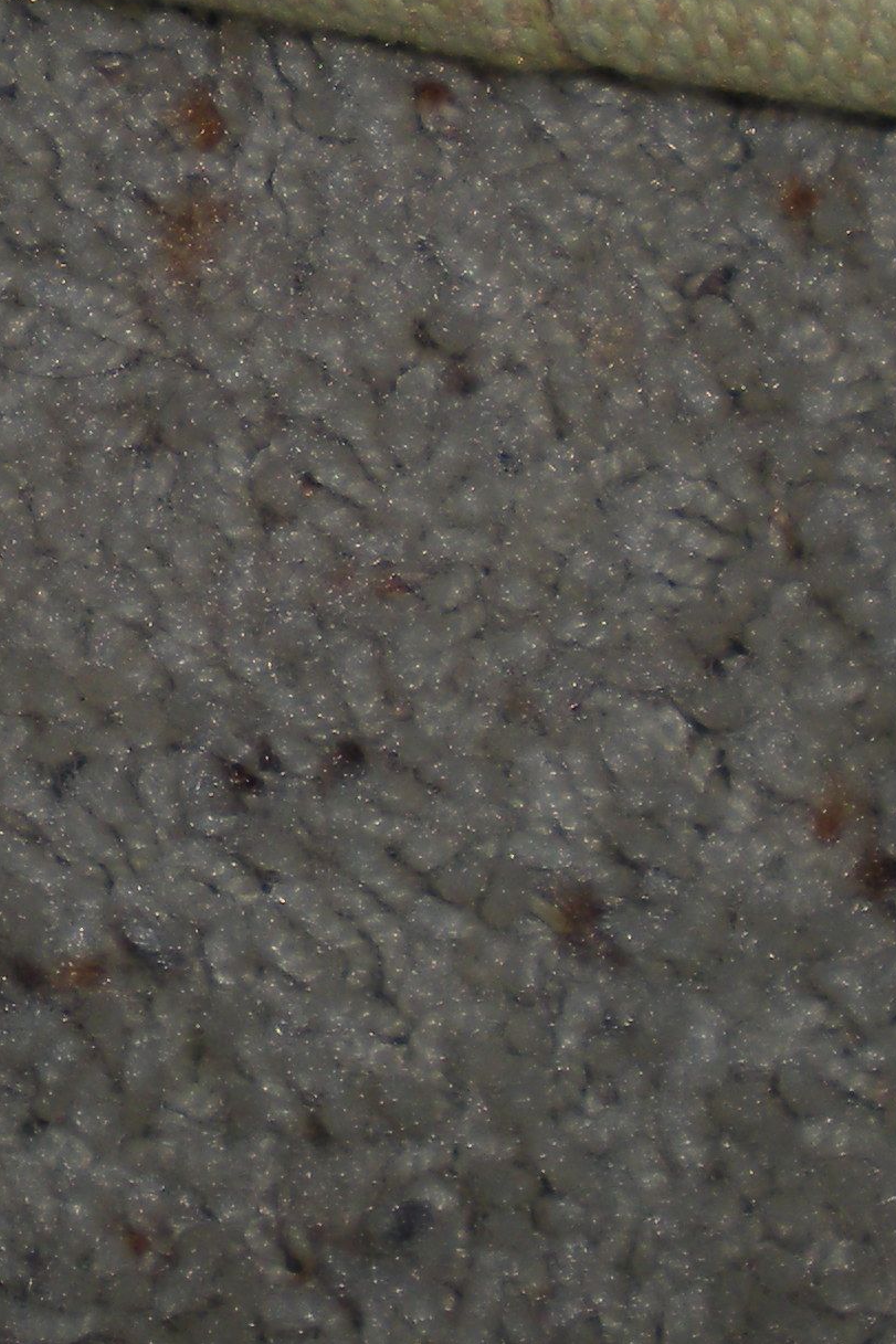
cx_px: 228
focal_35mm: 106
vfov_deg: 18.8
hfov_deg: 12.9
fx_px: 3958
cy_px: 30
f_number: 3.1
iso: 64
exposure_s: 1/60
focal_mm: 6.3
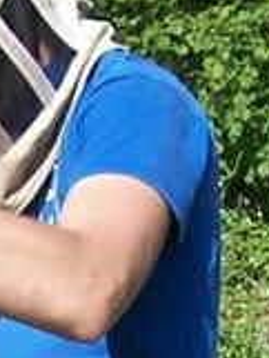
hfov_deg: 12.4
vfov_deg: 15.1
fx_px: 1231
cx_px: 18
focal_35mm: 119
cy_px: 571
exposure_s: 1/250
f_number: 5.5
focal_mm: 5.7
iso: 80
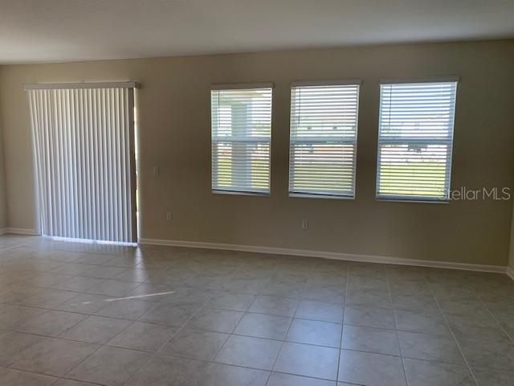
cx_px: 257
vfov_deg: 53.1
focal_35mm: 26
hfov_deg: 67.3
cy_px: 193
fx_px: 386
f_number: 1.8
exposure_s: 1/120
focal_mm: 4.25
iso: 50
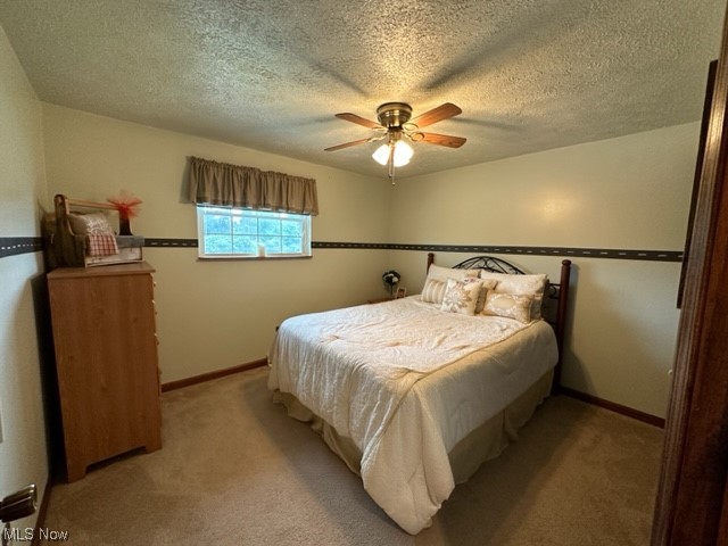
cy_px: 273
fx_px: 294
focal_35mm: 14
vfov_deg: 85.7
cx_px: 364
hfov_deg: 102.1
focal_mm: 2.22
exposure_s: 1/60
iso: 250
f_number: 2.2
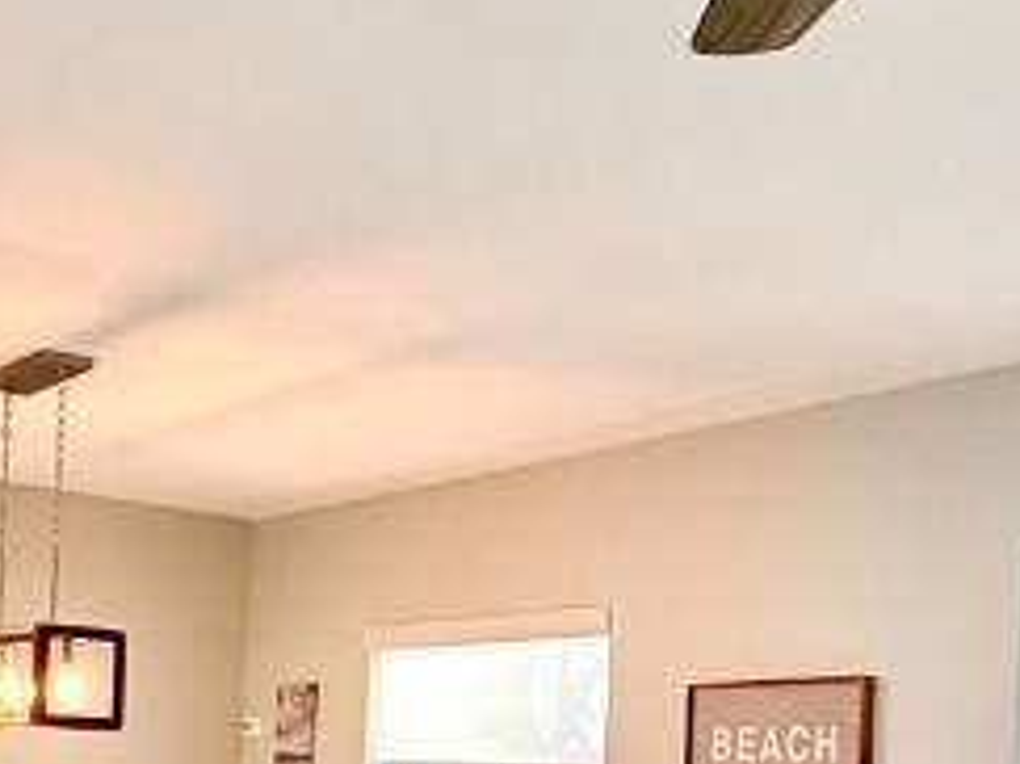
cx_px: 630
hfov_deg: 32.6
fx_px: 1738
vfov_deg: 23.3
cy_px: 831
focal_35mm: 59
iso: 200
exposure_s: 1/120
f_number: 2.2
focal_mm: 2.22
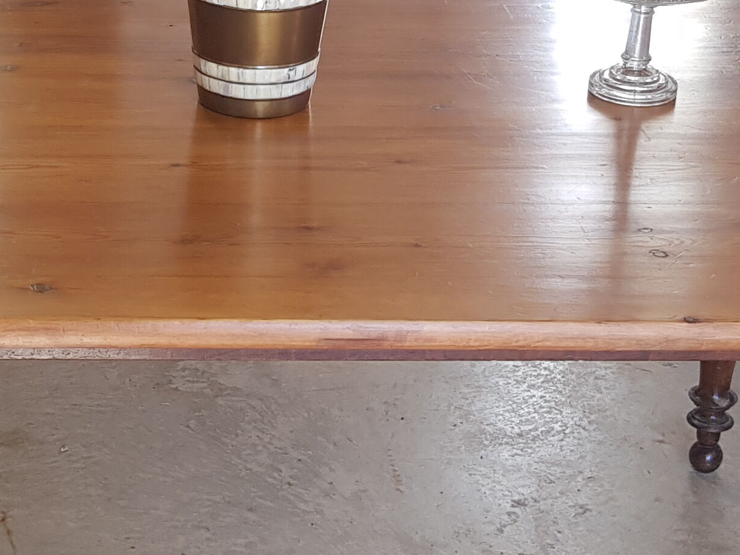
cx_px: 221
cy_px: 308
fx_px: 1838
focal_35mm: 86
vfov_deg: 17.2
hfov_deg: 22.6
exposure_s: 1/50
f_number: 1.7
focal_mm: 4.3
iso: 64
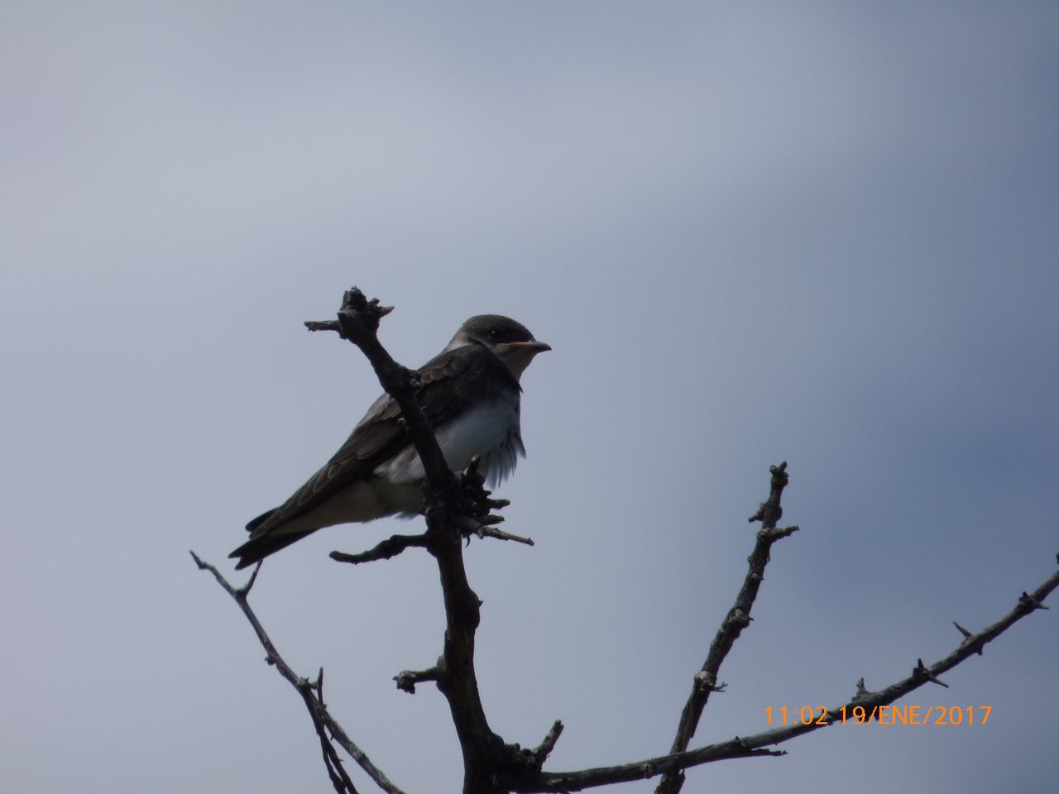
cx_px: 530
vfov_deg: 1.3
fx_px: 36161
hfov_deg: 1.7
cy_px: 397
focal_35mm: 1182
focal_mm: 211.7
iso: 100
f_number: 5.8
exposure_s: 1/800
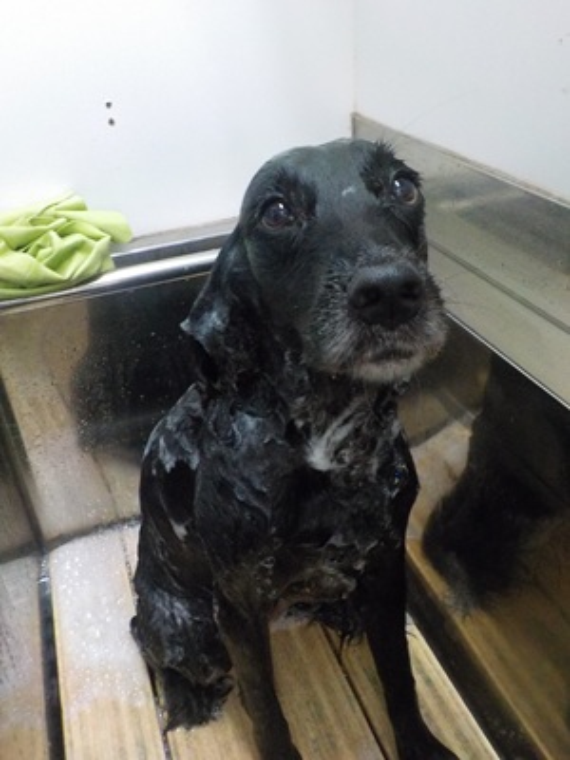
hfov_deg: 46.8
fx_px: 659
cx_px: 285
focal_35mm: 30
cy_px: 380
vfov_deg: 60.0
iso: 800
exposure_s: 1/40
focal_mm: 4.1
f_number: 3.3
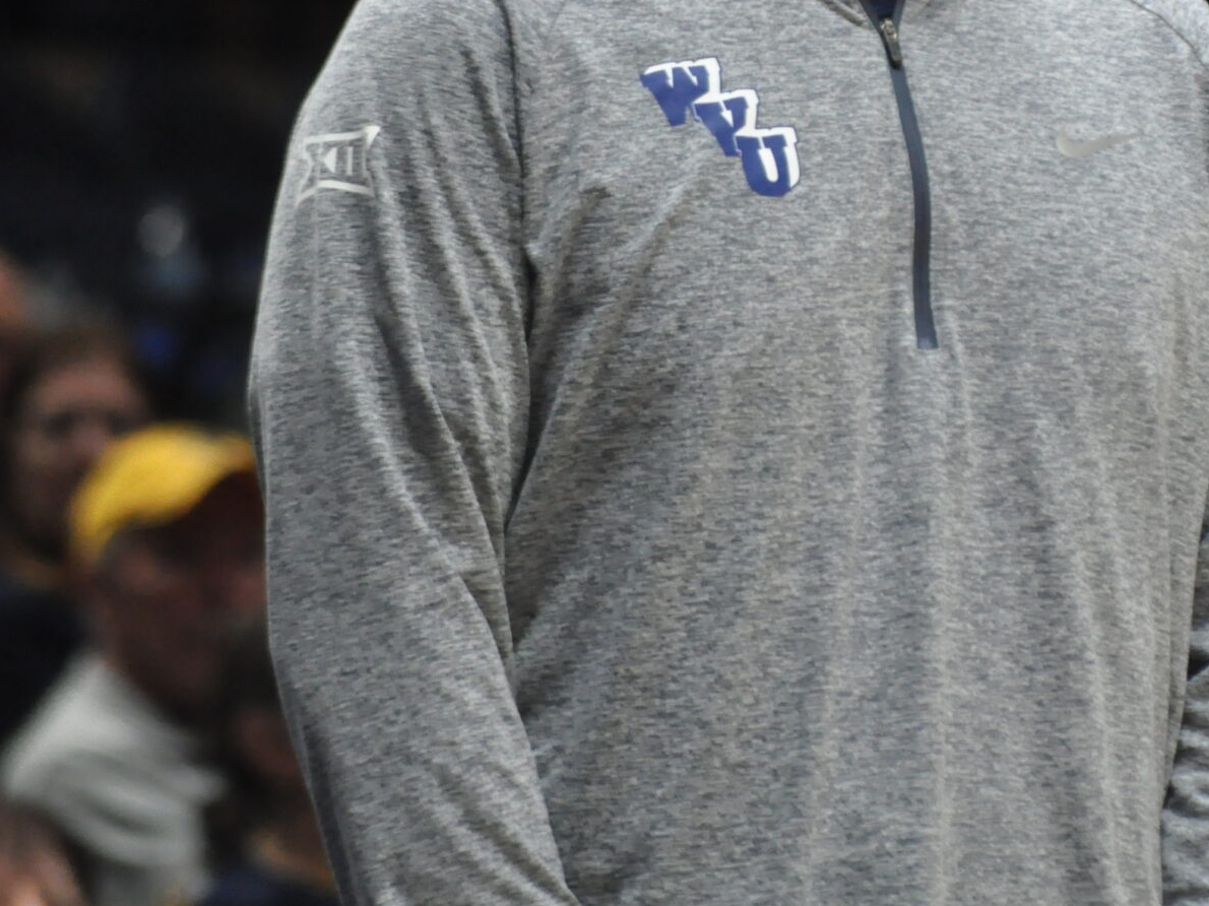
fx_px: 21650
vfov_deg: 2.4
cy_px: 62
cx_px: 1041
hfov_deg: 3.2
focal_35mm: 620
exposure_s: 1/250
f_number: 5.6
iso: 1600
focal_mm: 200
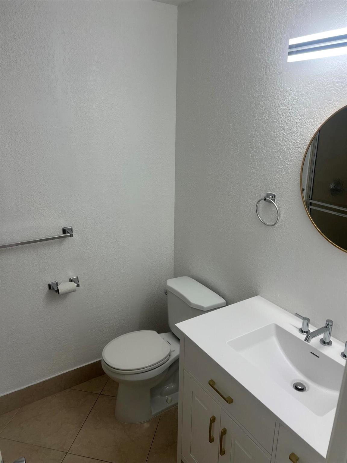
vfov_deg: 67.3
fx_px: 348
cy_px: 232
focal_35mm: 26
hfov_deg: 53.1
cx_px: 174
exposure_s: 1/120
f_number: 1.5
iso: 32
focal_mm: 5.7
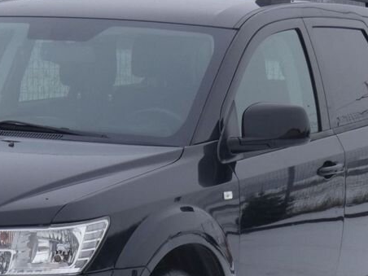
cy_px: 243
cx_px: 69
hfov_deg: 8.9
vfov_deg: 6.7
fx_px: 2360
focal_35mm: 222
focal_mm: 17.5
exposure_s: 1/80
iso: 125
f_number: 5.6
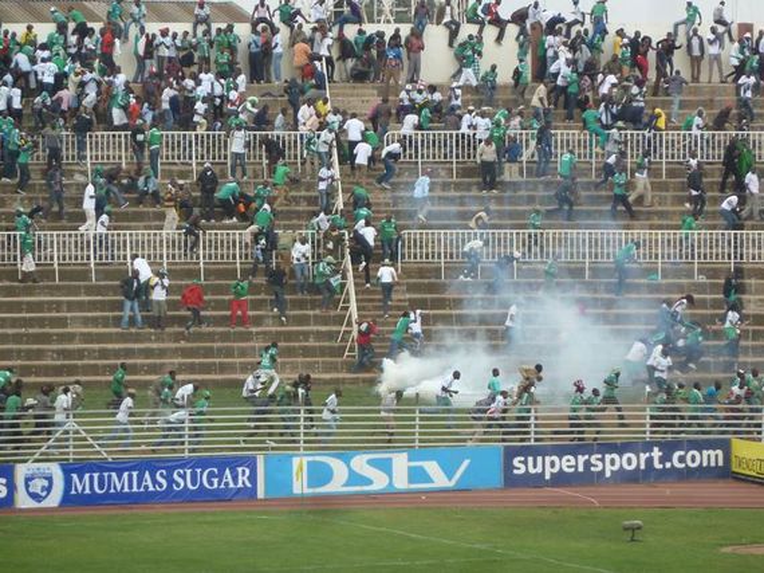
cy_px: 286
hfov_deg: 7.6
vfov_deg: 5.7
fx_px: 5736
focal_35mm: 260
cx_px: 382
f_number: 4.7
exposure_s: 1/250
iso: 160
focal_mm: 42.6
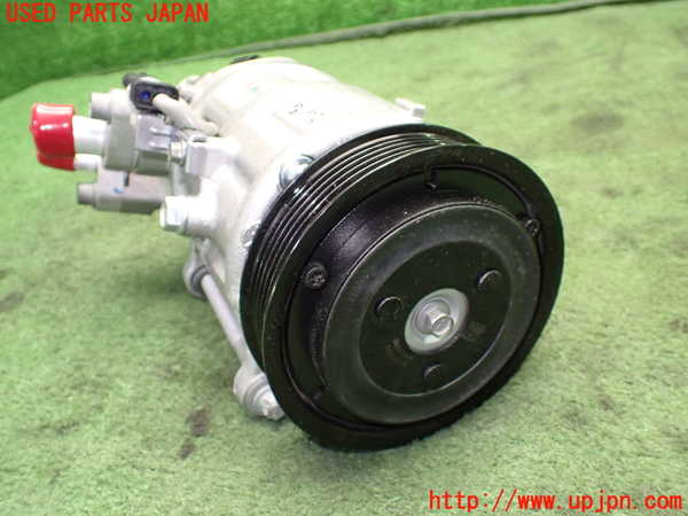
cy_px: 258
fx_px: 596
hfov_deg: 60.0
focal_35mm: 30
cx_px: 344
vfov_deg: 46.8
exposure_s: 1/60
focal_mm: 5.4
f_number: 2.3
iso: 800
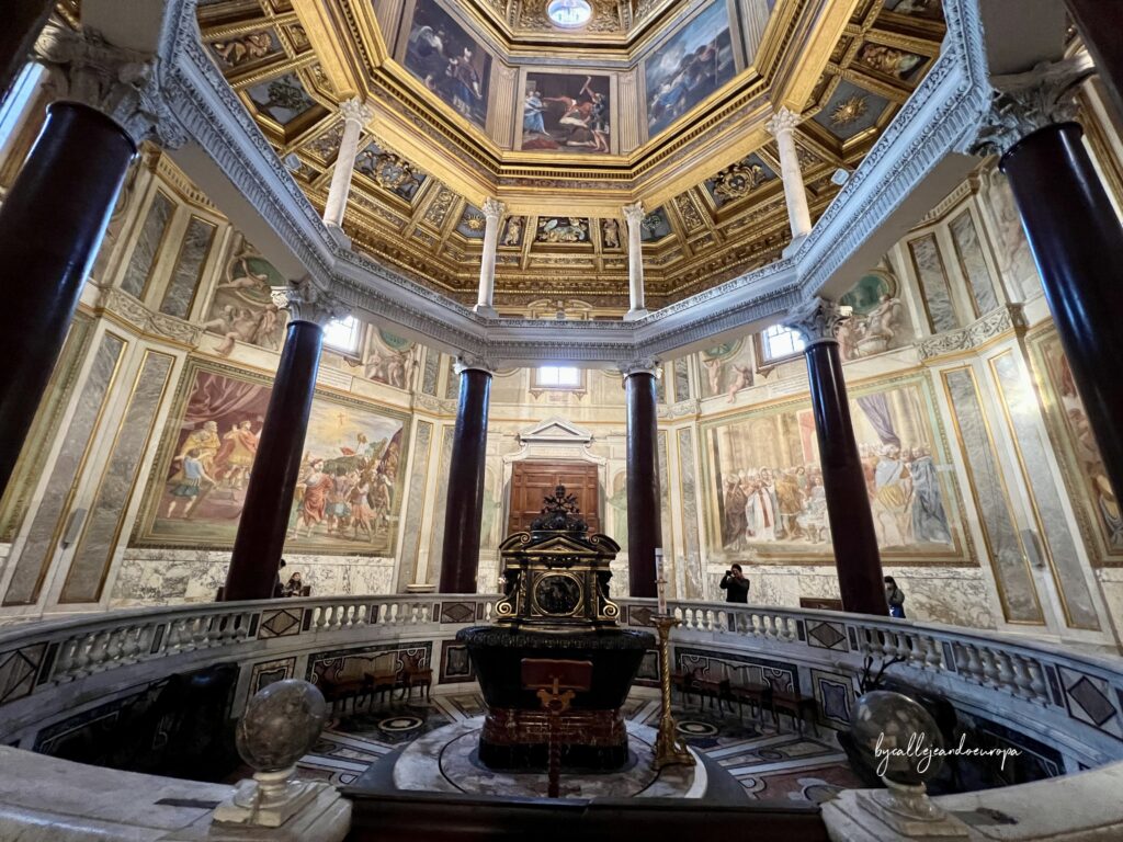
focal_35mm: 13
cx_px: 562
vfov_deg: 89.9
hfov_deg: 106.2
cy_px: 421
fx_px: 422
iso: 640
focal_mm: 1.57
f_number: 1.8
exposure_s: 1/50
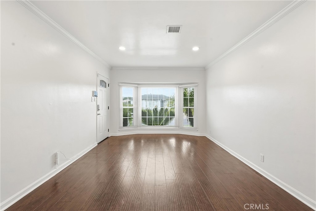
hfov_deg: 96.7
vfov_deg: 73.8
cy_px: 106
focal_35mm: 16
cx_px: 158
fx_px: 140
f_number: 9
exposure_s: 1/100
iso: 250
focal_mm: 16
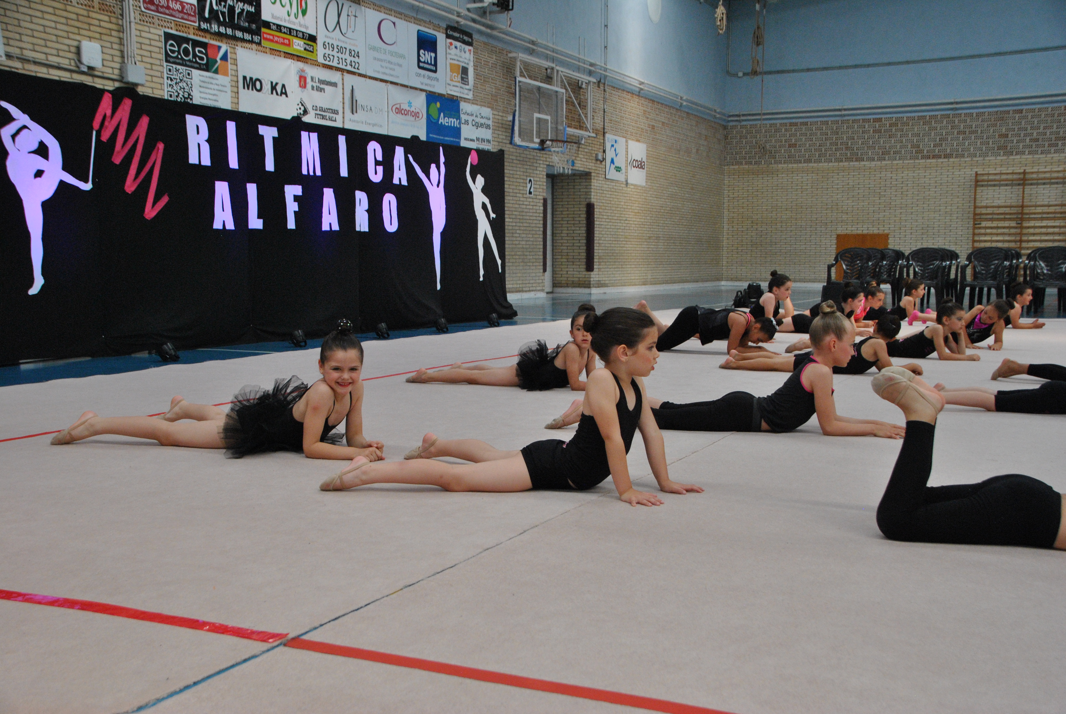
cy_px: 357
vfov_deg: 35.6
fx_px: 1112
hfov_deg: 51.2
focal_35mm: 38
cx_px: 533
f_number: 6.3
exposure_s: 1/160
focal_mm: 25
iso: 800
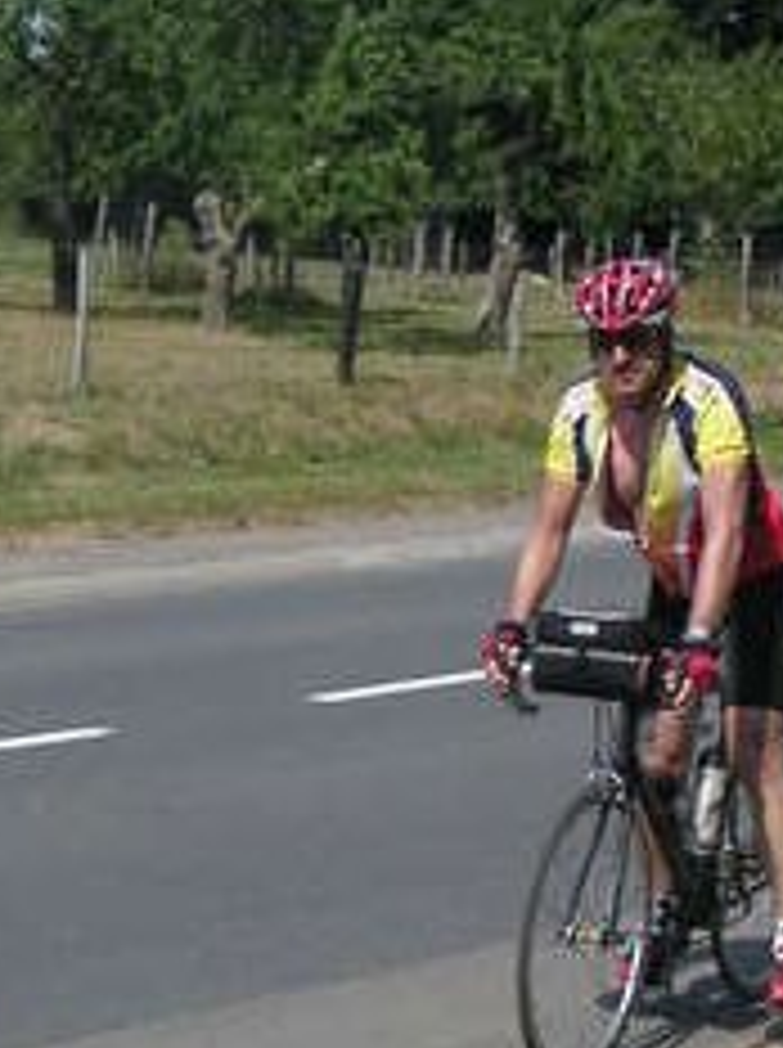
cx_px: 508
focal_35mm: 98
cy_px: 544
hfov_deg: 15.0
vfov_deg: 20.1
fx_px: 2964
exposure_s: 1/750
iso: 50
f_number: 2.8
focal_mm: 6
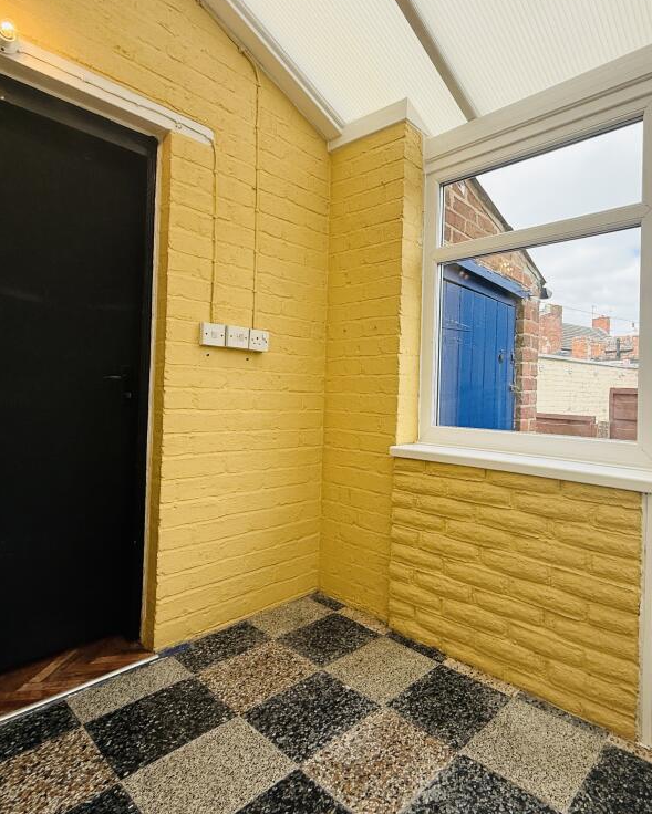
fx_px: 458
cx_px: 457
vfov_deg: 83.2
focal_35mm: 19
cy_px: 390
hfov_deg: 68.0
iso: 64
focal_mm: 2.22
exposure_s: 1/421
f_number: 2.2
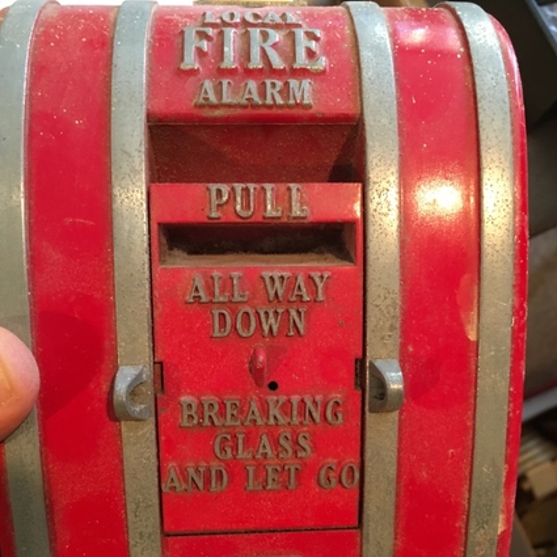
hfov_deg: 47.2
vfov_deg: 46.9
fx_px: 637
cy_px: 341
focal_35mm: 35
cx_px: 284
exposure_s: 1/24
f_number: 2.2
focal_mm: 4.15
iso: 200
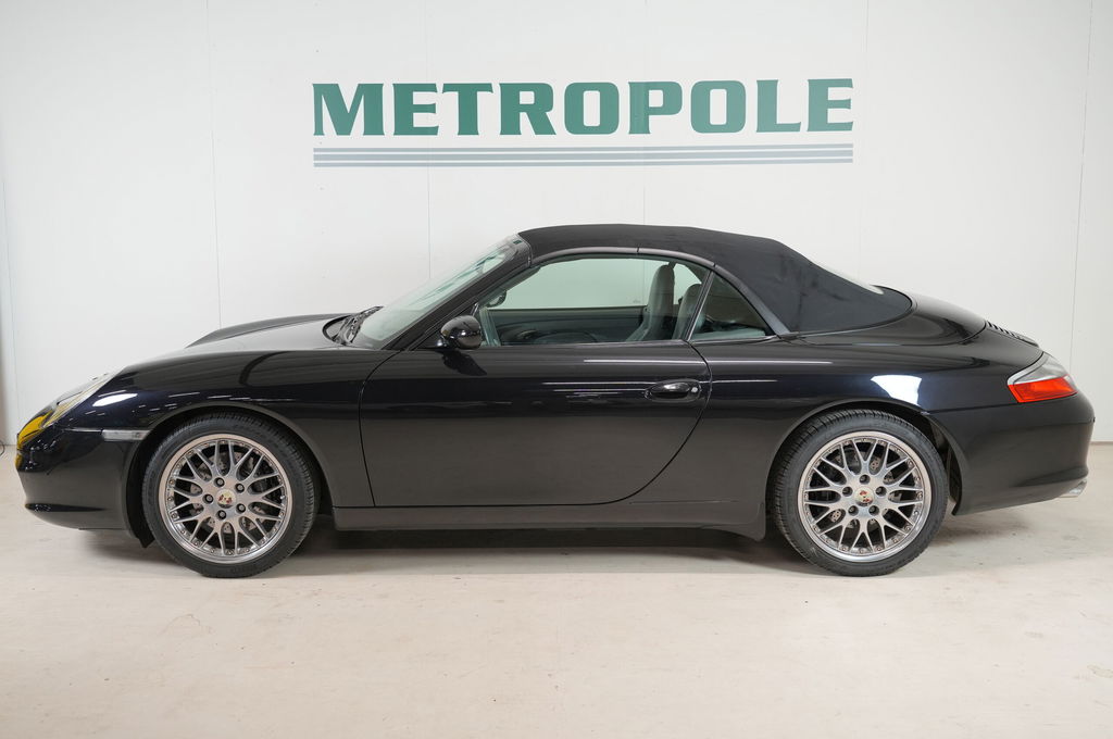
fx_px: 1158
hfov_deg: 51.3
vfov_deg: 35.4
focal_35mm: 38
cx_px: 556
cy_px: 370
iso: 400
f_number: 3.2
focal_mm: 25
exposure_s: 1/40
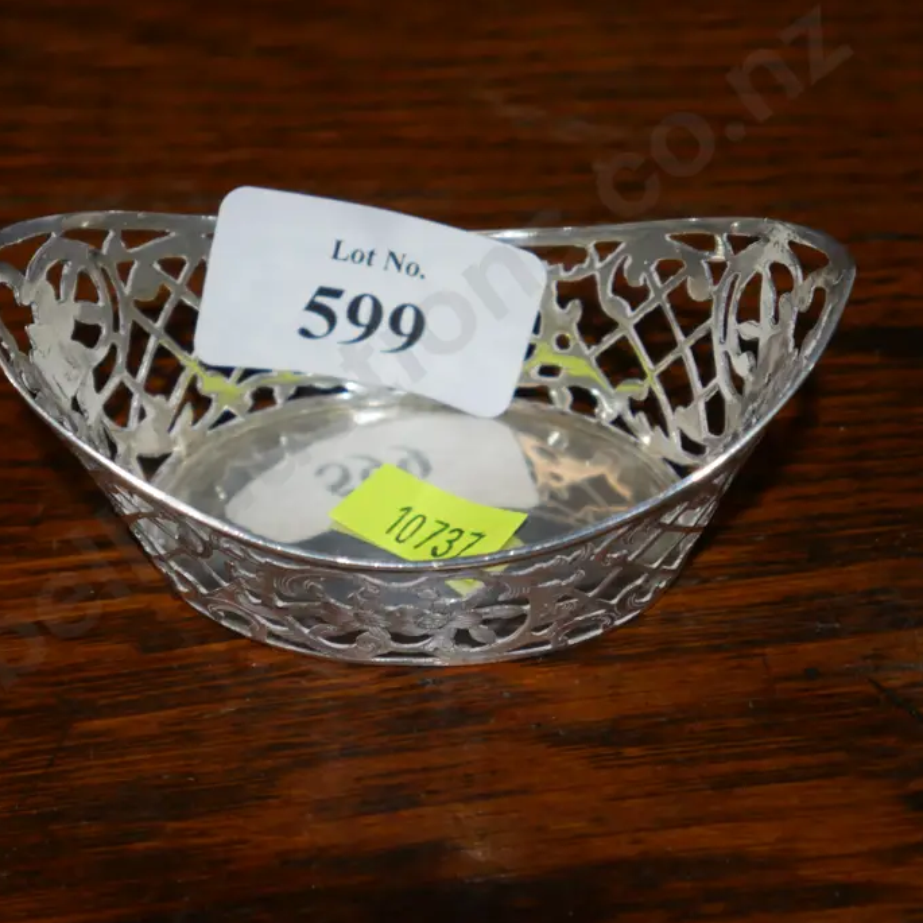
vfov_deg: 15.7
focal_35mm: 111
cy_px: 443
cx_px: 283
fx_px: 3349
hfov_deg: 15.7
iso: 640
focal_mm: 42
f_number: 5.6
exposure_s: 1/100
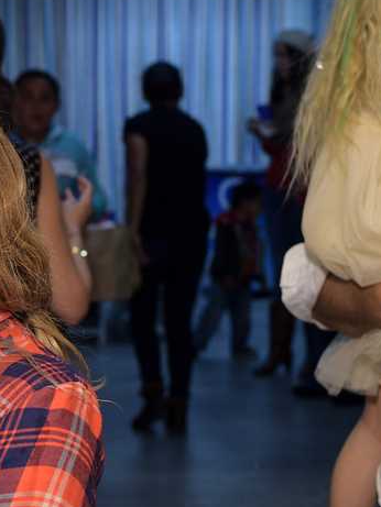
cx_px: -132
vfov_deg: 19.9
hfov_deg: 14.4
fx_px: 1438
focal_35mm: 98
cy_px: 377
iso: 1000
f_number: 4.5
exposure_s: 1/200
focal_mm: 42
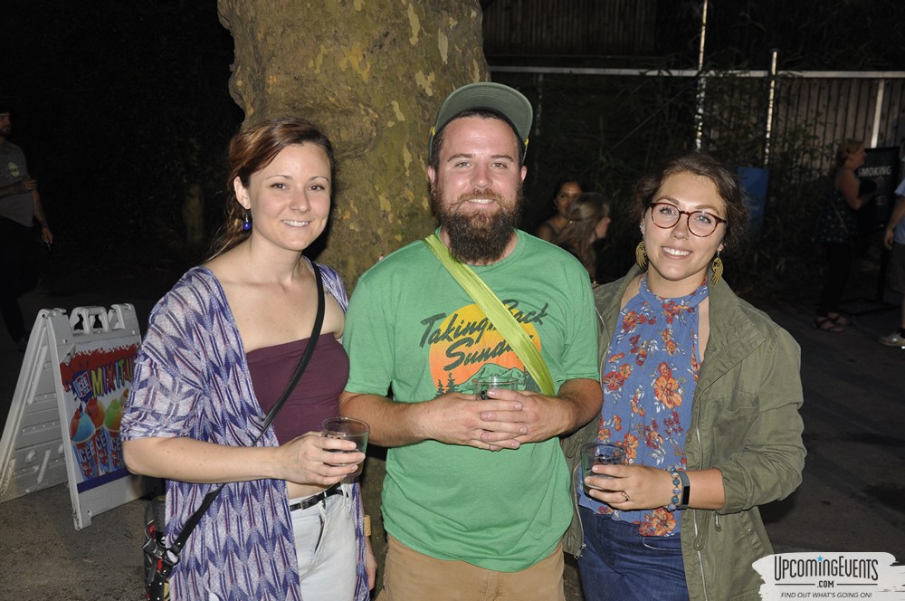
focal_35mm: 42
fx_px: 1054
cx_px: 452
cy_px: 300
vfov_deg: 31.8
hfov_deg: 46.5
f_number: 4
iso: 400
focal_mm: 28
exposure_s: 1/60
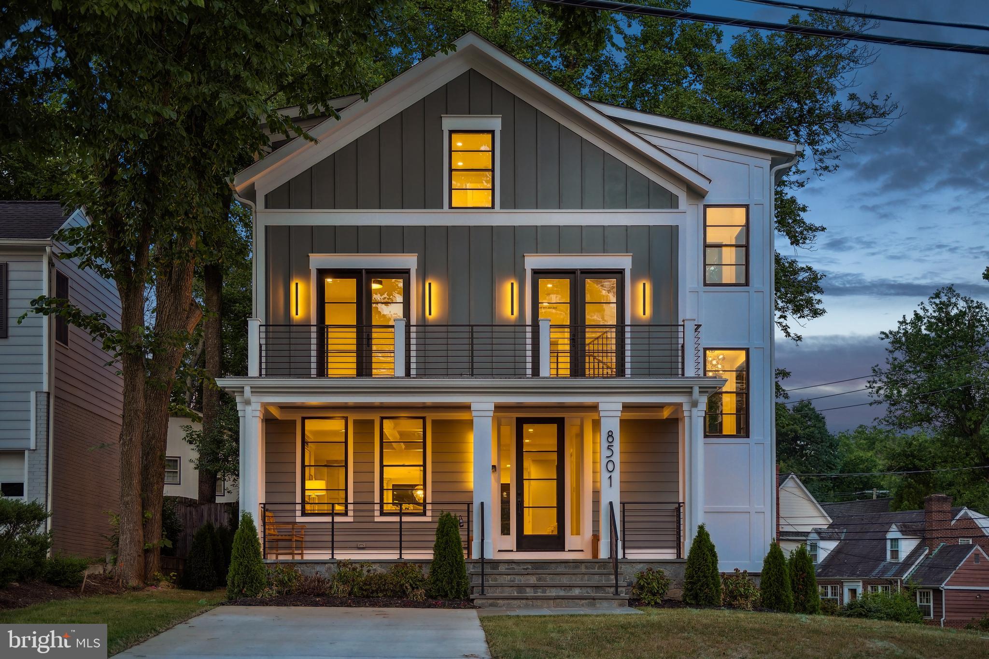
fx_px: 1318
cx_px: 494
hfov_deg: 41.1
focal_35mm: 48
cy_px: 330
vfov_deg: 28.1
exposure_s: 1/125
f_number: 2.8
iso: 800
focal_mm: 48
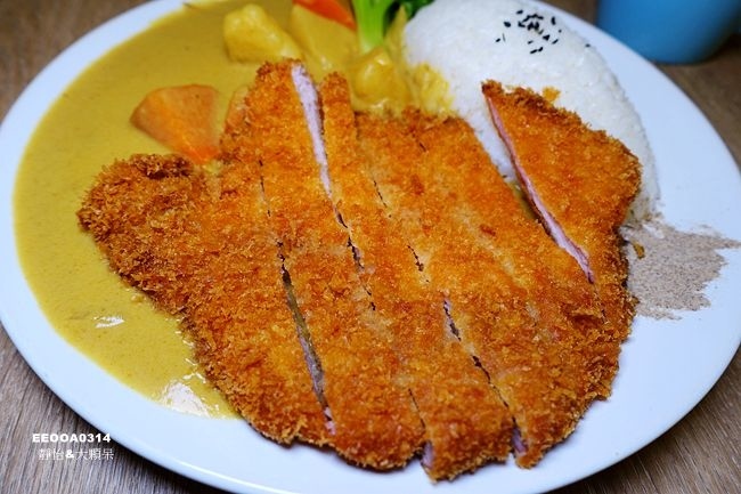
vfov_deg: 53.1
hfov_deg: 73.8
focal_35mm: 24
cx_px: 370
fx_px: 494
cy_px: 247
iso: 125
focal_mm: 8.8
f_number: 2.8
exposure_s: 1/60
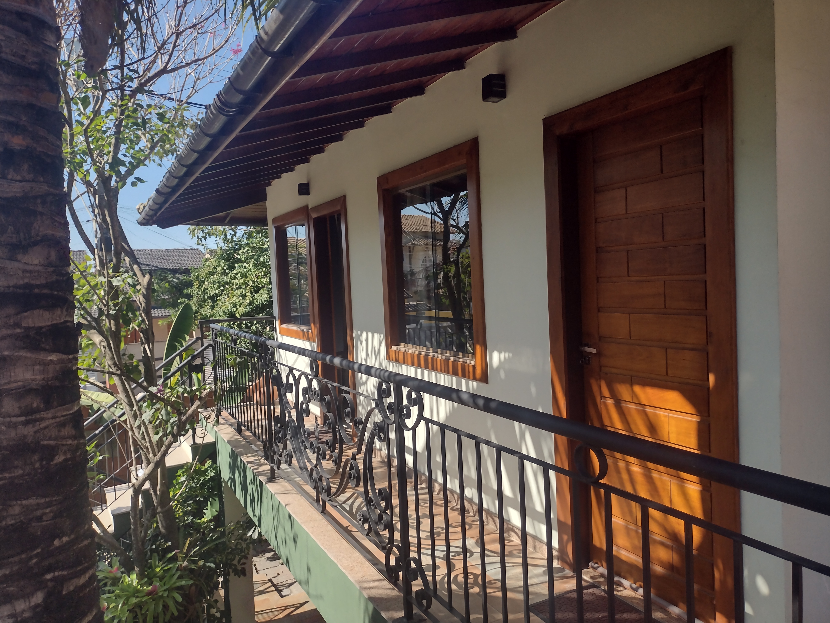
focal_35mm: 27
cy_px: 312
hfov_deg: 65.3
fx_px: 647
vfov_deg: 51.4
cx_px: 415
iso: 100
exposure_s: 1/1086
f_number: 1.7
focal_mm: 4.71
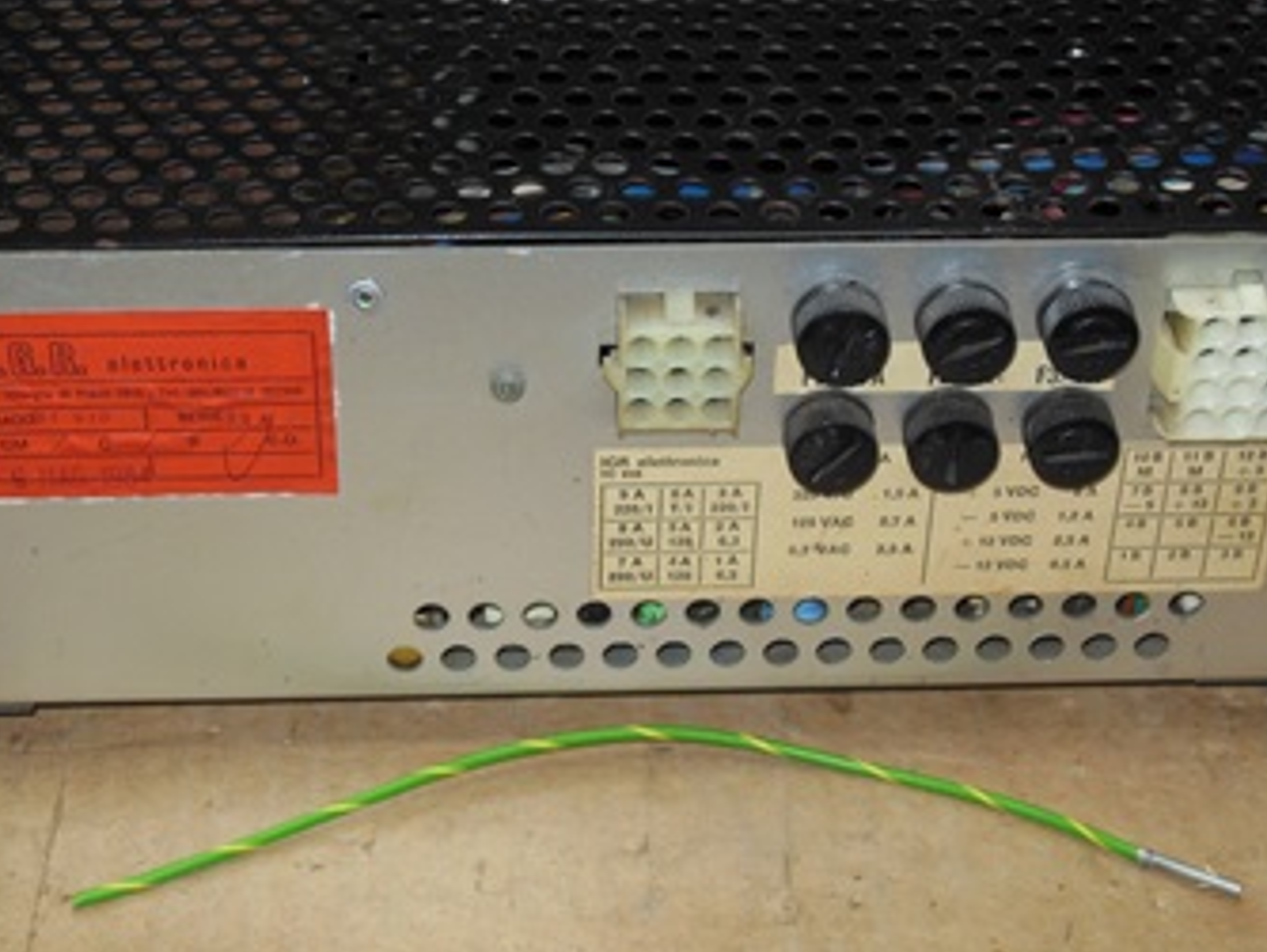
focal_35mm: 67
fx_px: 2454
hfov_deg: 28.9
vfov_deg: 22.0
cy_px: 482
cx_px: 618
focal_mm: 8.9
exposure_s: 1/60
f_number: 4
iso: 125
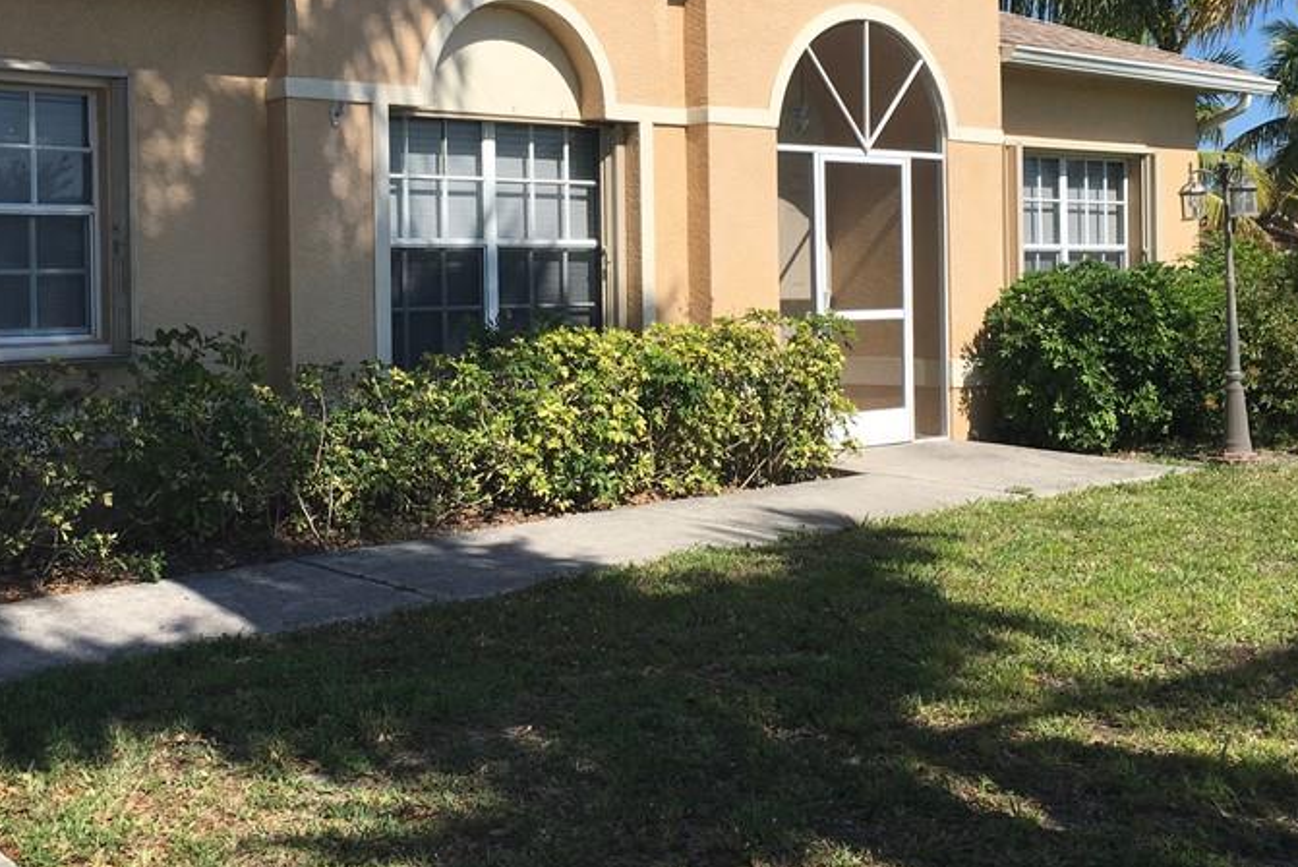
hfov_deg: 42.7
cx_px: 576
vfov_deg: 29.1
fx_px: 1659
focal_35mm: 46
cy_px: 292
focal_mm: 4.15
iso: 25
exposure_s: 1/2262
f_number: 2.2
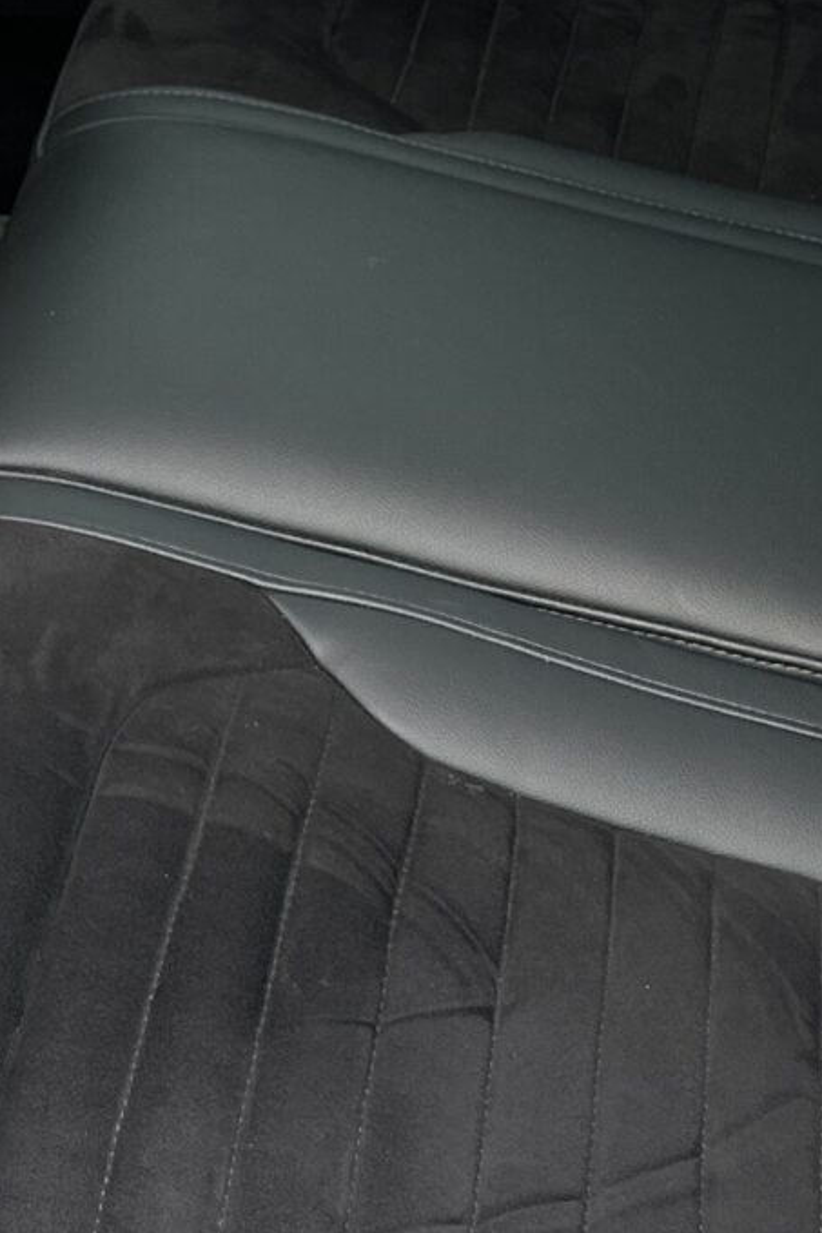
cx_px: 303
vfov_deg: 21.6
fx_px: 3221
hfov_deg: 14.5
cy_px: 366
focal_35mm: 94
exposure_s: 1/102
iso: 250
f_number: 1.78
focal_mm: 6.86
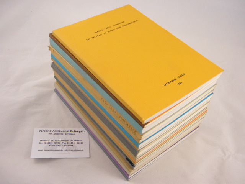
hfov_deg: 47.9
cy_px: 92
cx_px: 122
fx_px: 276
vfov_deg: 36.8
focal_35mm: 39
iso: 100
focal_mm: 7.1
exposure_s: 1/50
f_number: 3.8
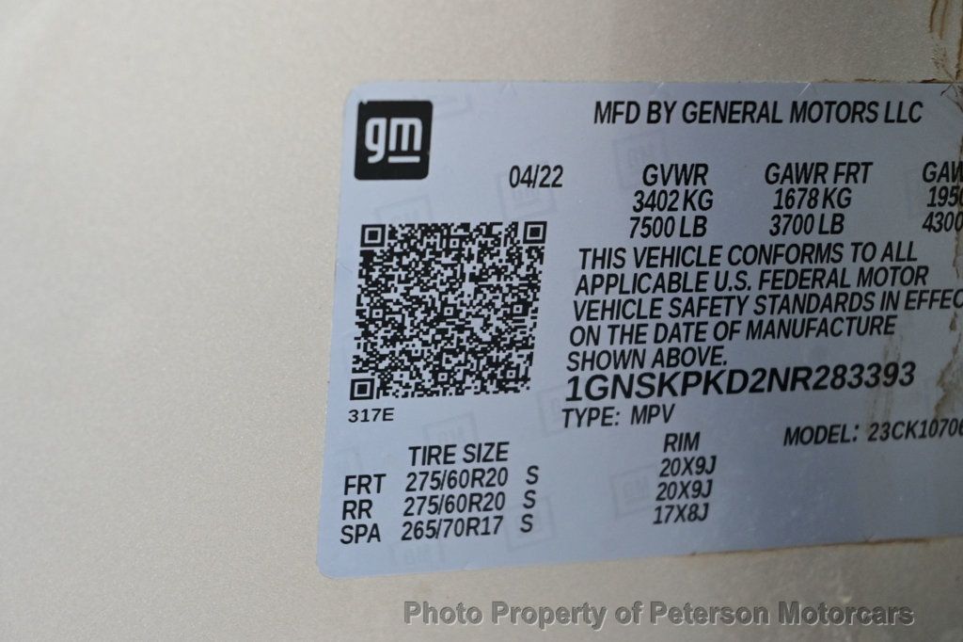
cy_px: 321
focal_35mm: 69
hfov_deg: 29.3
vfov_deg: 19.7
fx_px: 1845
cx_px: 482
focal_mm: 46
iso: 900
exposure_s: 1/80
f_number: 6
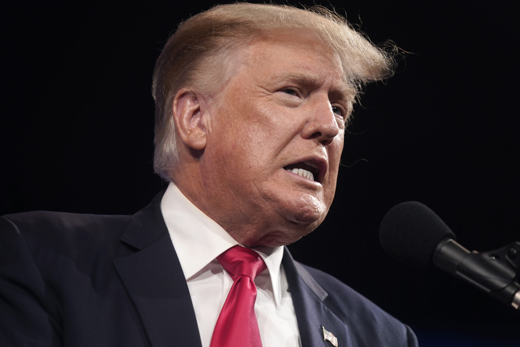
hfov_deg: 7.4
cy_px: 174
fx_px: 4044
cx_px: 260
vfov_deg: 4.9
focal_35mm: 280
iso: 640
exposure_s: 1/160
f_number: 4
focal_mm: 280
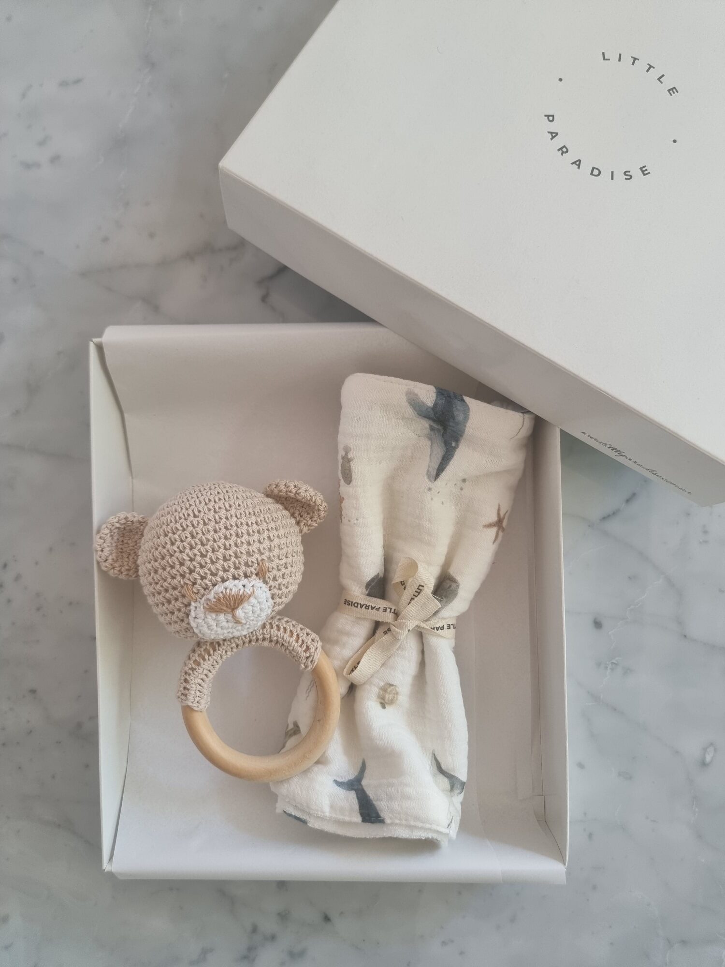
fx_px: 670
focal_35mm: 24
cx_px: 362
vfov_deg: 71.6
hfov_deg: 56.8
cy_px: 484
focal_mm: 6.7
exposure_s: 1/60
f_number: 1.8
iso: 160
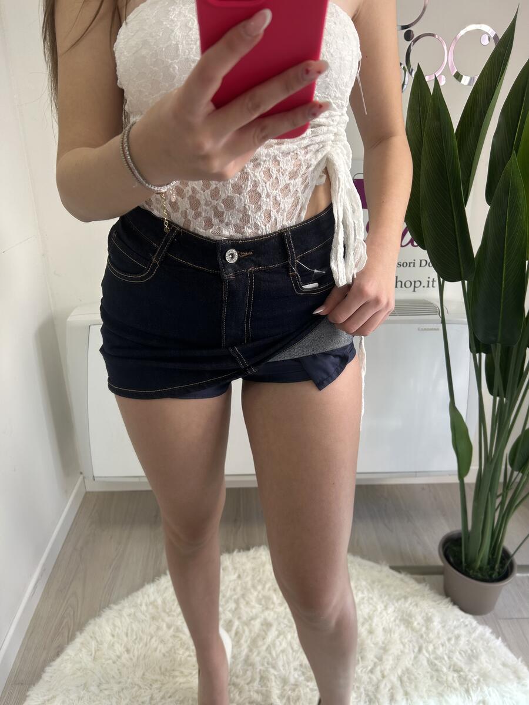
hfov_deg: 53.1
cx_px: 264
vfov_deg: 67.3
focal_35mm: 26
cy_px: 352
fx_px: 530
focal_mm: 5.7
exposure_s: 1/100
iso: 40
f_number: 1.5
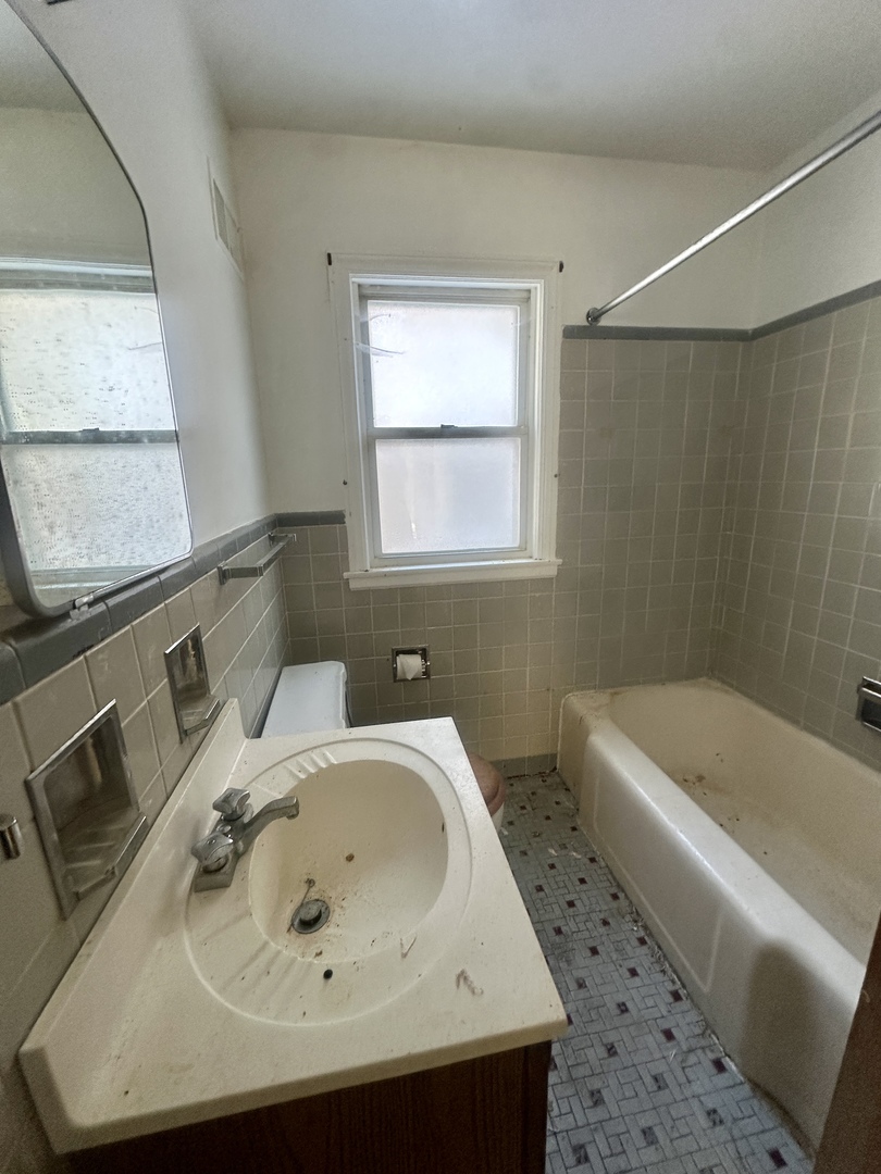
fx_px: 475
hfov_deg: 85.7
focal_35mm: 14
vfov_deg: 102.1
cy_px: 587
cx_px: 440
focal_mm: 2.22
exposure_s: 1/99
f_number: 2.2
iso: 200
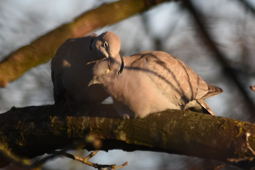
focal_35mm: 1055
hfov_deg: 2.0
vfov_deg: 1.3
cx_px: 165
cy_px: 72
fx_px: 7470
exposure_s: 1/800
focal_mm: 500
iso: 560
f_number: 6.3
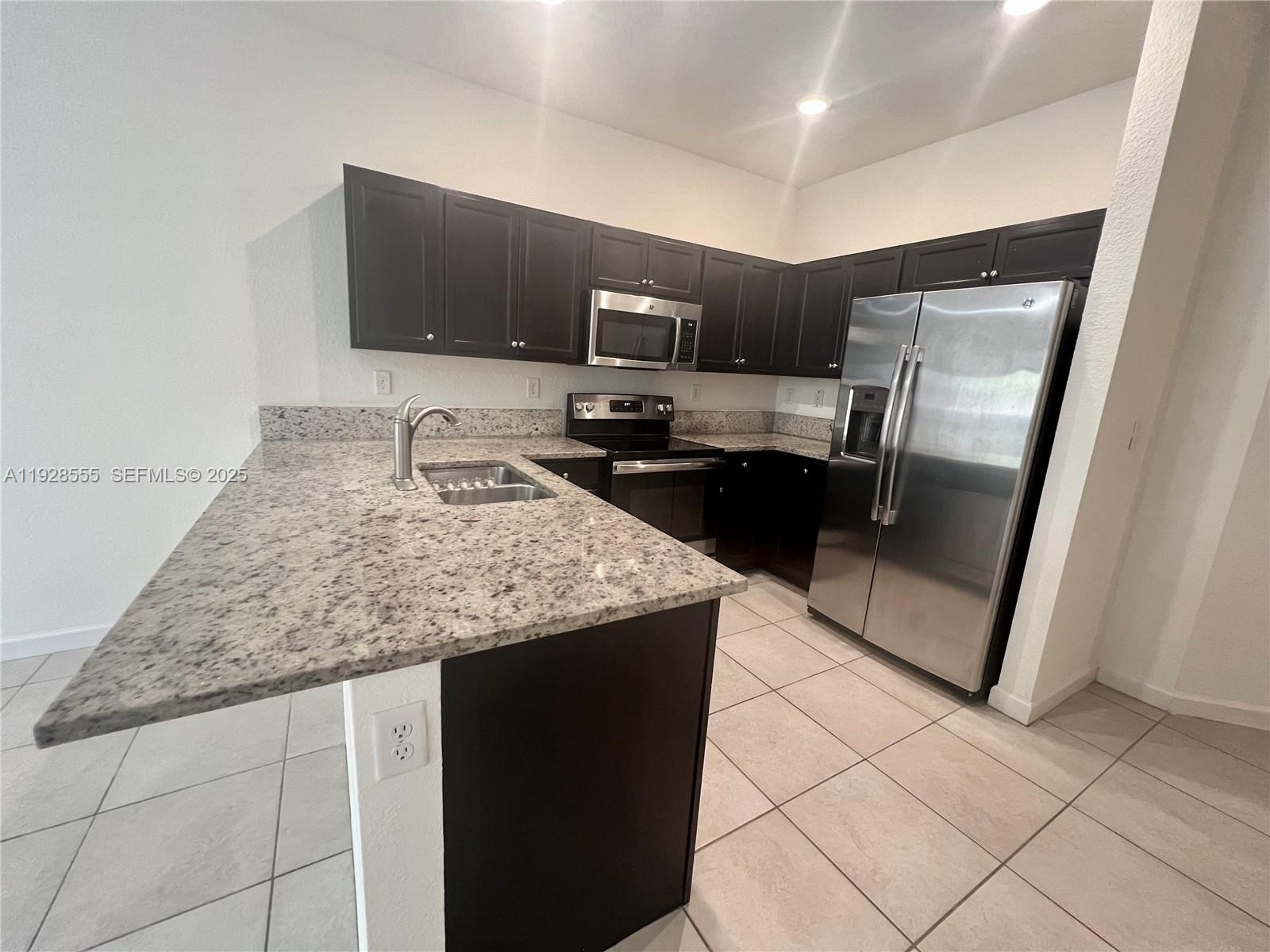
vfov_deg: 89.9
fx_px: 477
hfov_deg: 106.2
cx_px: 635
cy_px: 476
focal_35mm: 13
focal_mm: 1.57
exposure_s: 1/60
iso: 400
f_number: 1.8
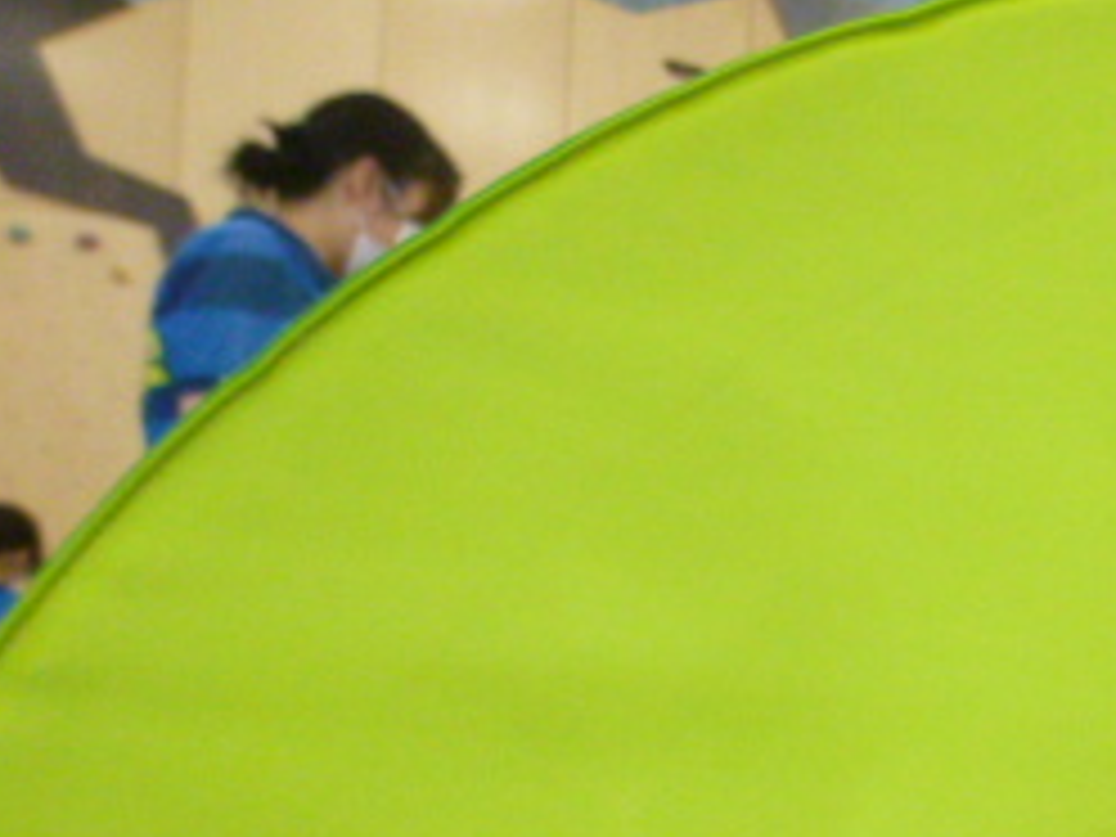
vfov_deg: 22.8
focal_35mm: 62
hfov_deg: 27.4
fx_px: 1999
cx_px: 1341
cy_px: 819
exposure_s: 1/250
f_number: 2.2
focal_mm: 4.3
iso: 400
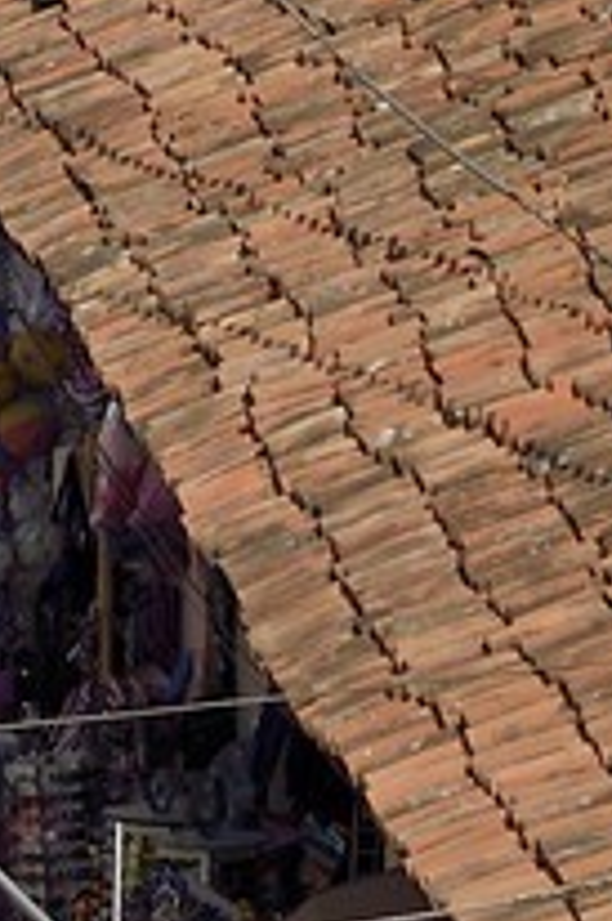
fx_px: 27789
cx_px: -16
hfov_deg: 1.3
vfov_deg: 1.9
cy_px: -1712
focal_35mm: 1088
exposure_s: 1/320
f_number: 11
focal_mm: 140
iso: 200
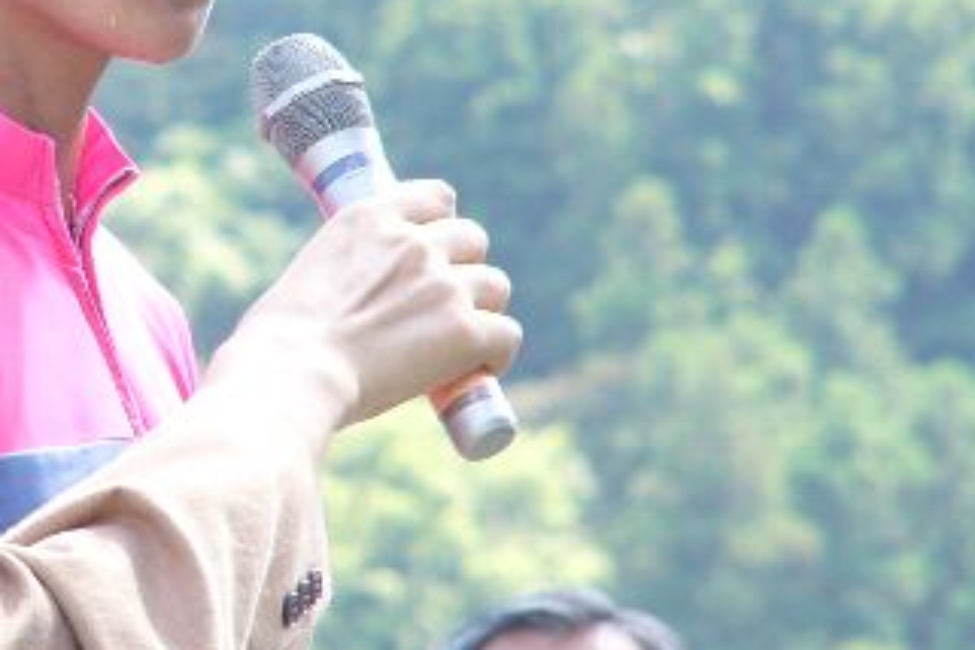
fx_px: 18930
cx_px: 73
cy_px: 252
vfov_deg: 2.0
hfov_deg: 2.9
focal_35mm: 699
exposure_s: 1/40
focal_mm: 56.1
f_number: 2.8
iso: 50
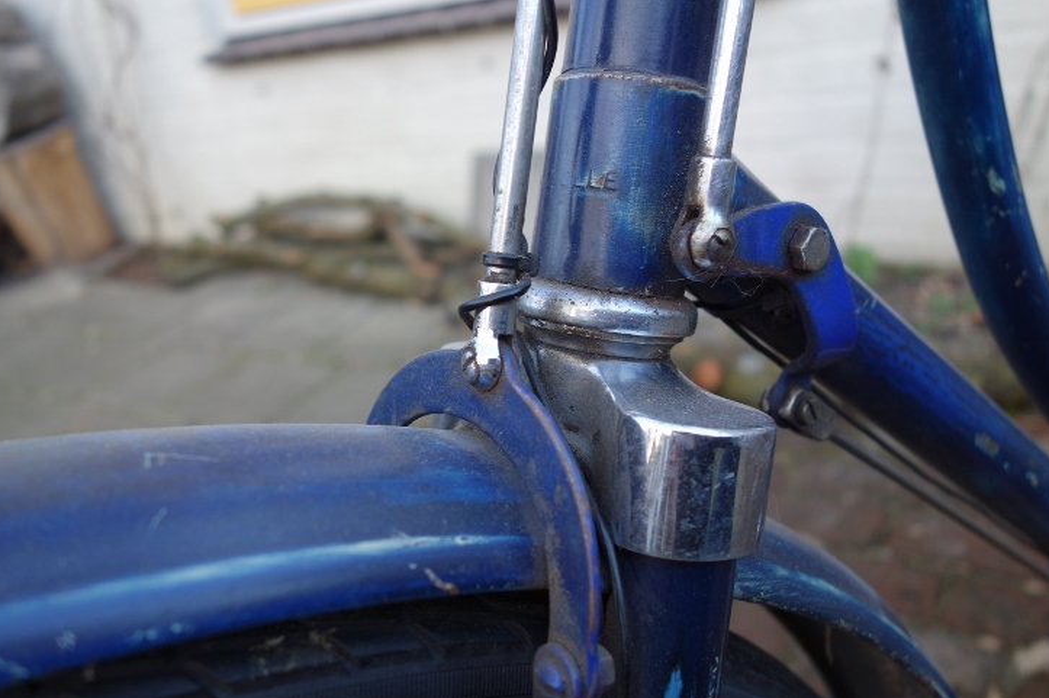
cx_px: 474
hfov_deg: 60.2
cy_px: 316
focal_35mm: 31
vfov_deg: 42.2
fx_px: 903
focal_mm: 10.4
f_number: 2.8
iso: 125
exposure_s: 1/60
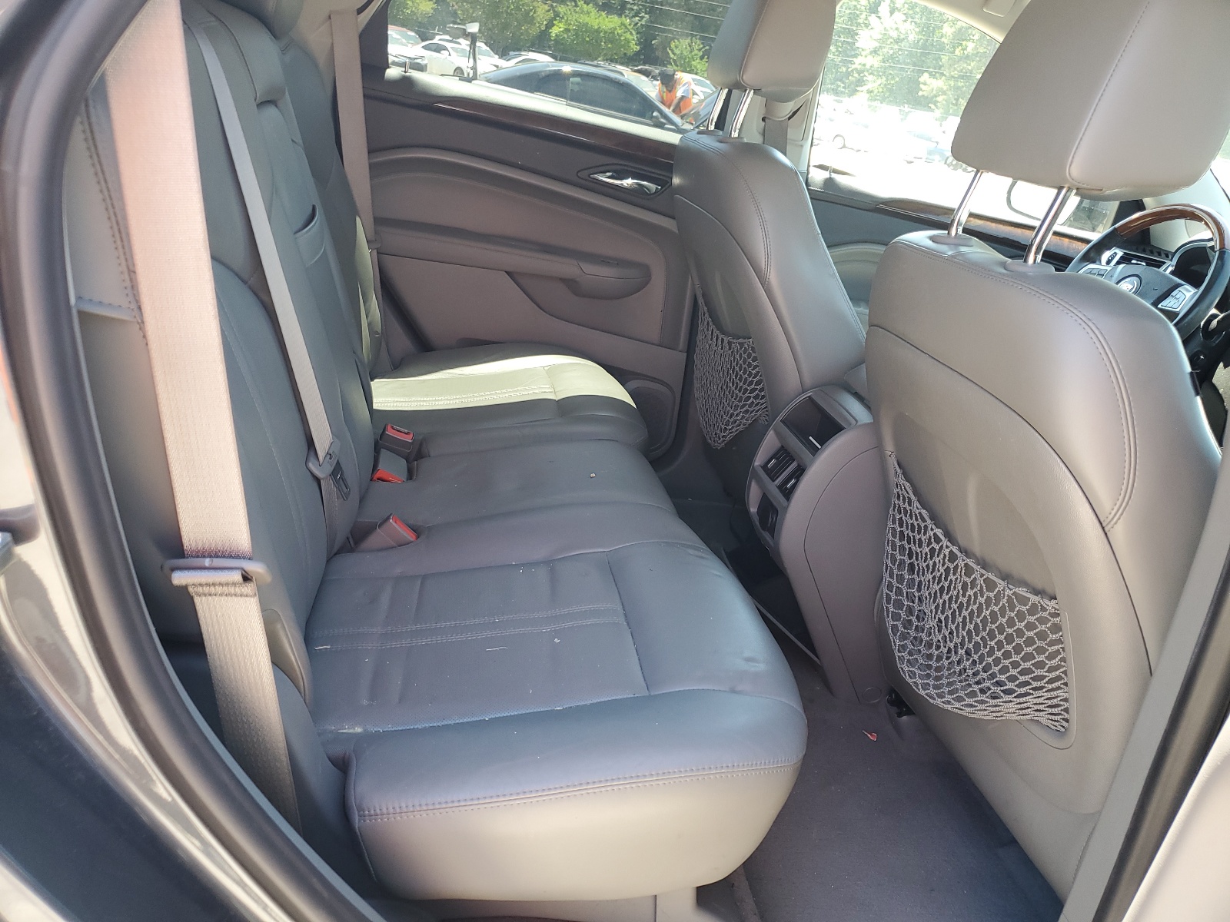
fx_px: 924
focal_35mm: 26
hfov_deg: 67.3
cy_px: 461
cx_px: 615
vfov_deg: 53.1
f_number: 1.5
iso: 58
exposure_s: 1/120
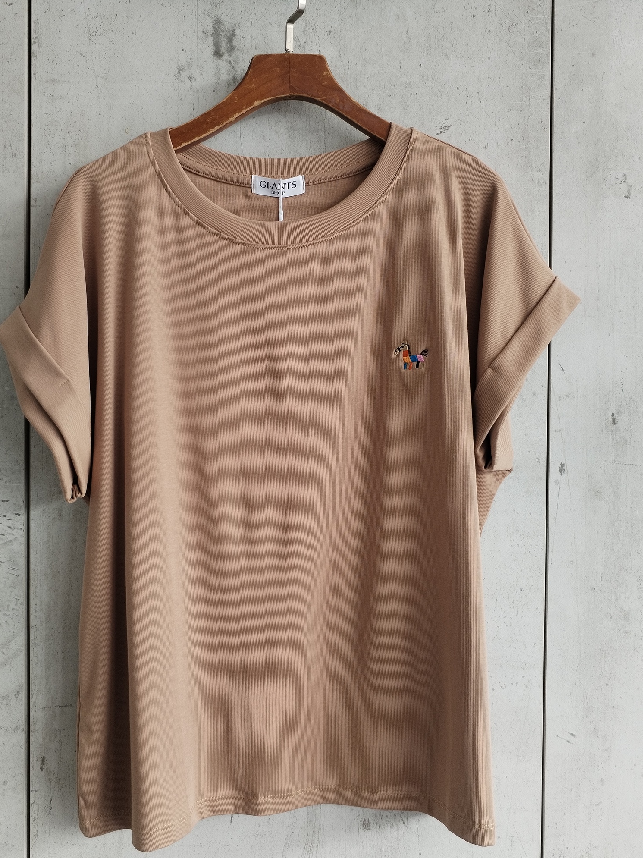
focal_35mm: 35
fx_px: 867
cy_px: 423
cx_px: 290
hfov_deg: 40.6
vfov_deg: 52.6
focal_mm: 4.75
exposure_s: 1/100
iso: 157
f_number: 1.8
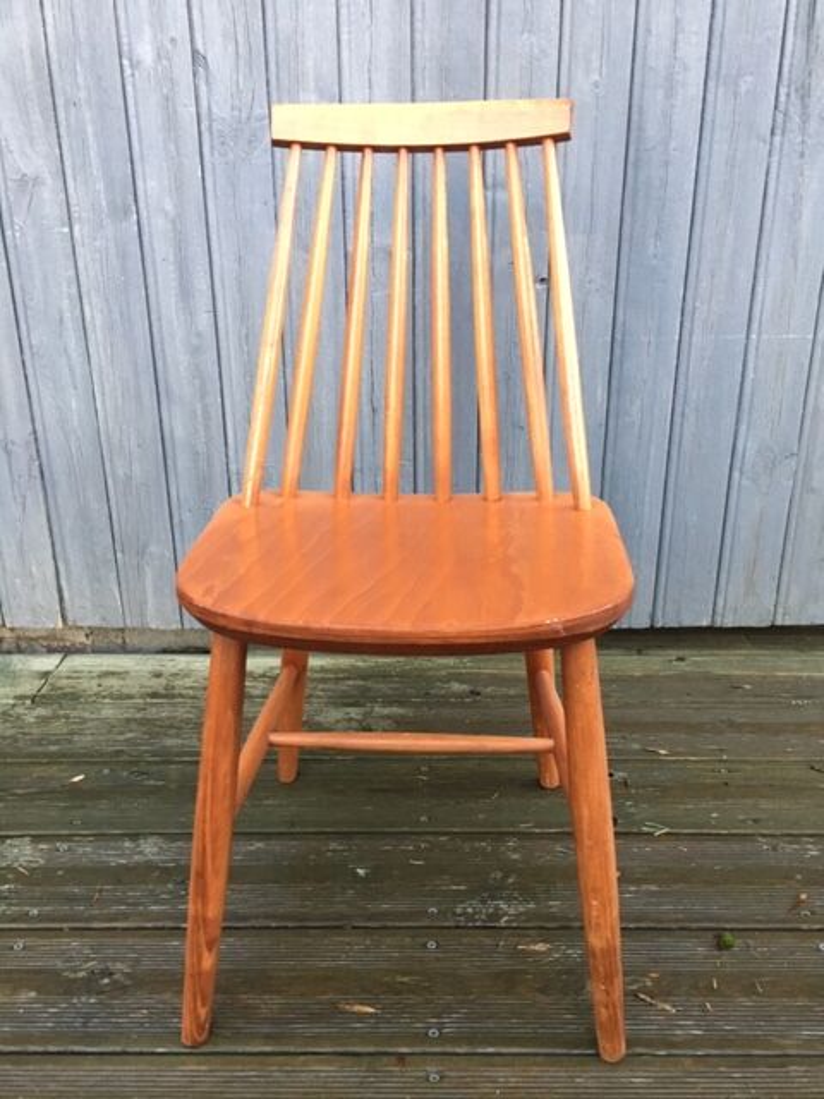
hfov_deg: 48.2
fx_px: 920
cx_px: 412
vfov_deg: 61.7
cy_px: 550
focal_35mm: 29
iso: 200
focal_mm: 4.15
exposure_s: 1/33
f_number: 2.2
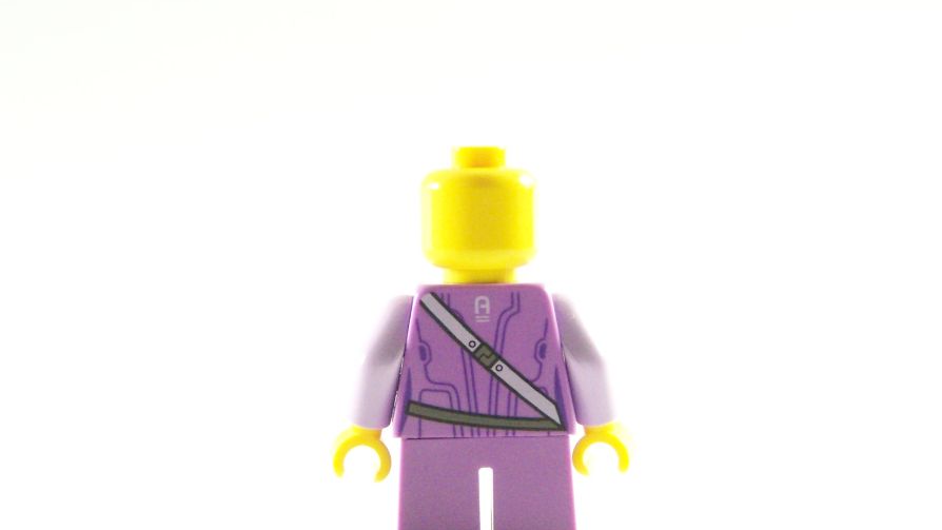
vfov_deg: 9.3
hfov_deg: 16.4
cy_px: 263
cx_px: 489
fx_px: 3272
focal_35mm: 131
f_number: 3.2
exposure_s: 1/45
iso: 400
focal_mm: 17.5
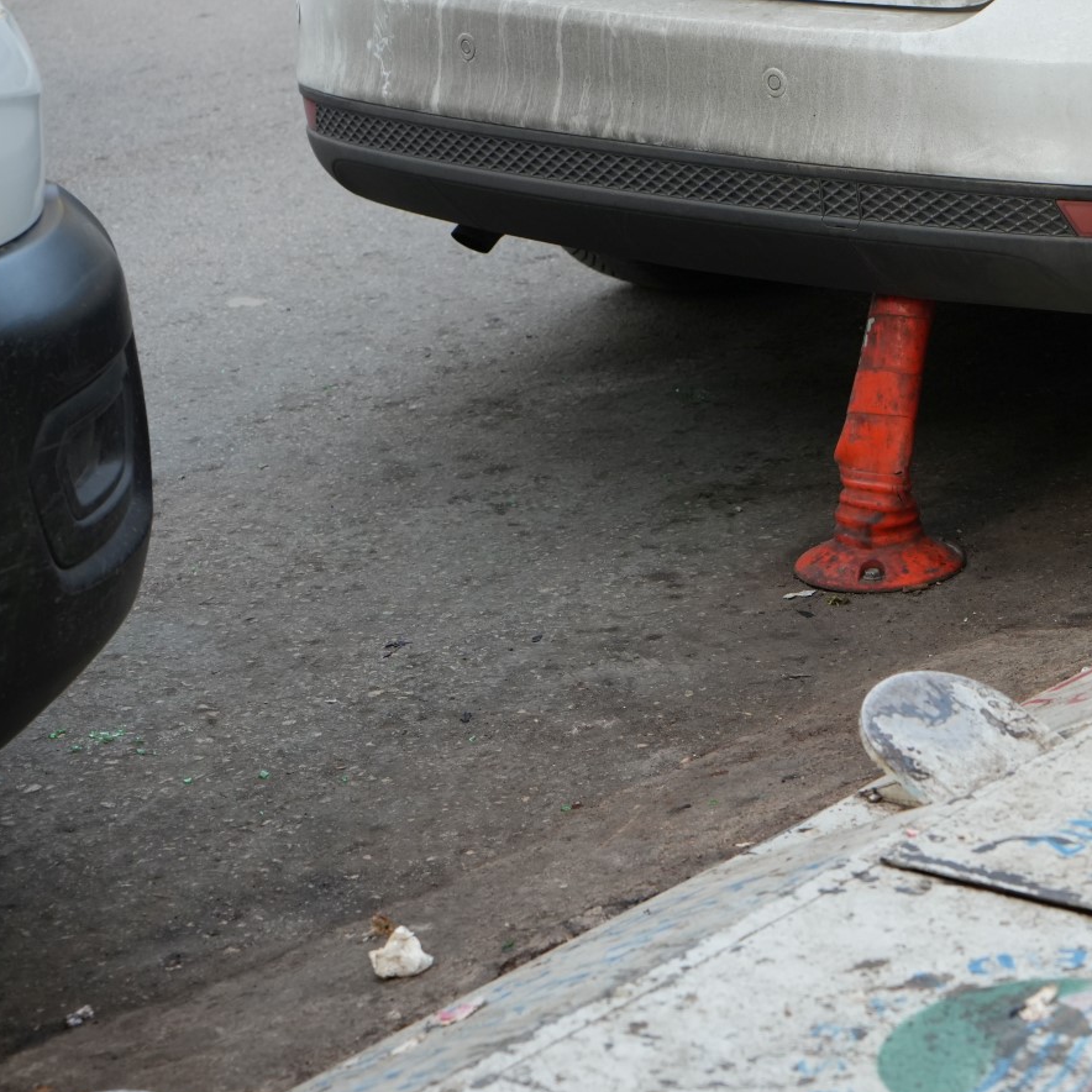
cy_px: 527
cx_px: 968
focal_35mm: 109
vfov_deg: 16.0
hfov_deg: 15.8
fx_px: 3890
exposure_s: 1/250
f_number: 5.6
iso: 1250
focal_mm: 70
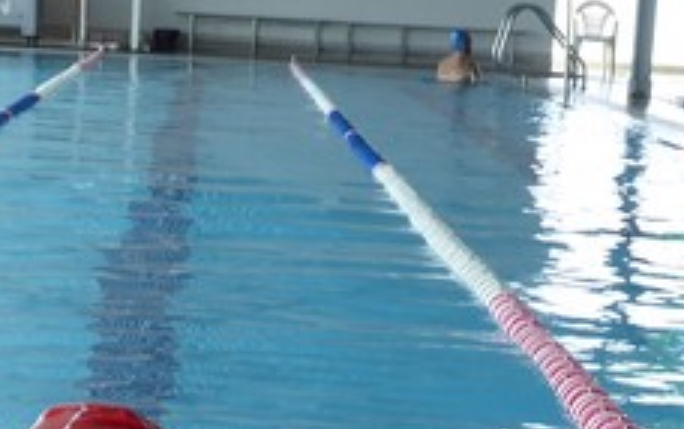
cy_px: 675
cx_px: 252
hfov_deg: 16.0
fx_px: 2426
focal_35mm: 130
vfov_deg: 9.8
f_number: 3.7
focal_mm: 6.3
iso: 100
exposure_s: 1/60
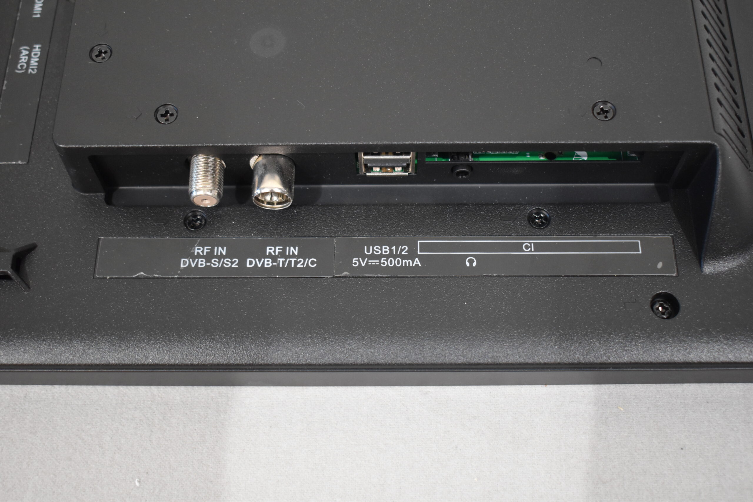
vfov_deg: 28.9
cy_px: 251
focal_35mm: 46
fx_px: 973
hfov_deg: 42.3
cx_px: 376
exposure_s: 1/125
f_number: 4.2
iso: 1250
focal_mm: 31
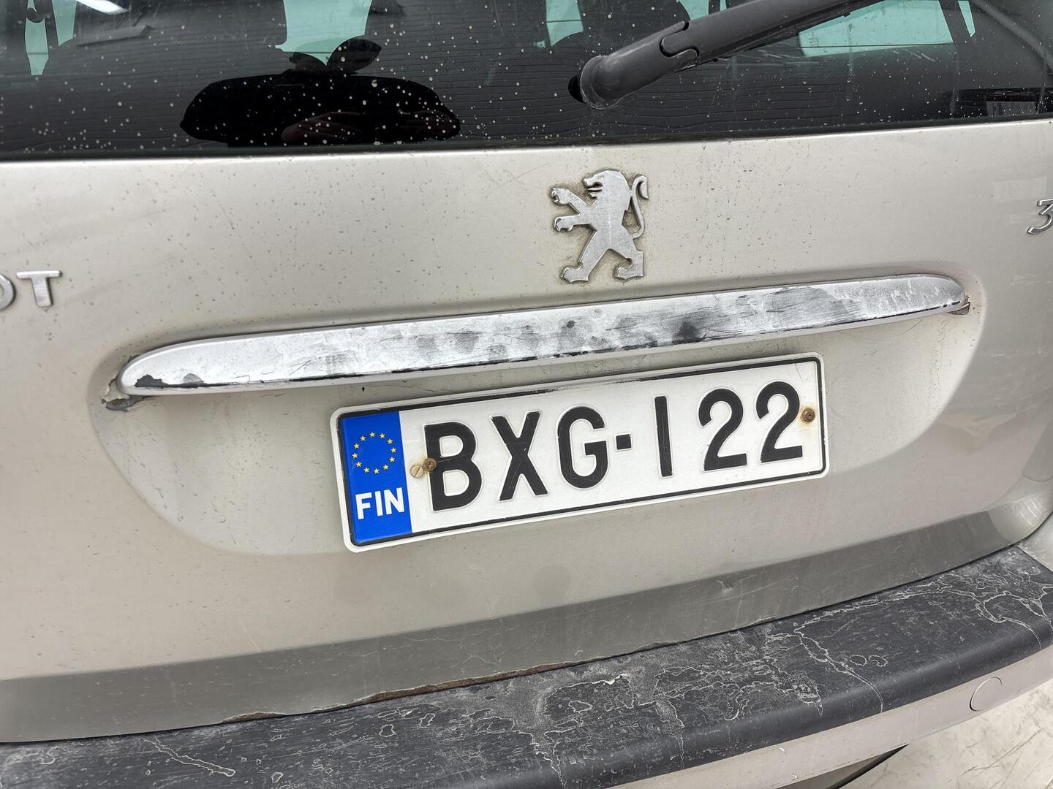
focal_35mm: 26
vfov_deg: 53.1
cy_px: 394
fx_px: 791
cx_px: 526
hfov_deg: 67.3
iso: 64
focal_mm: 5.96
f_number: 1.6
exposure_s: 1/100
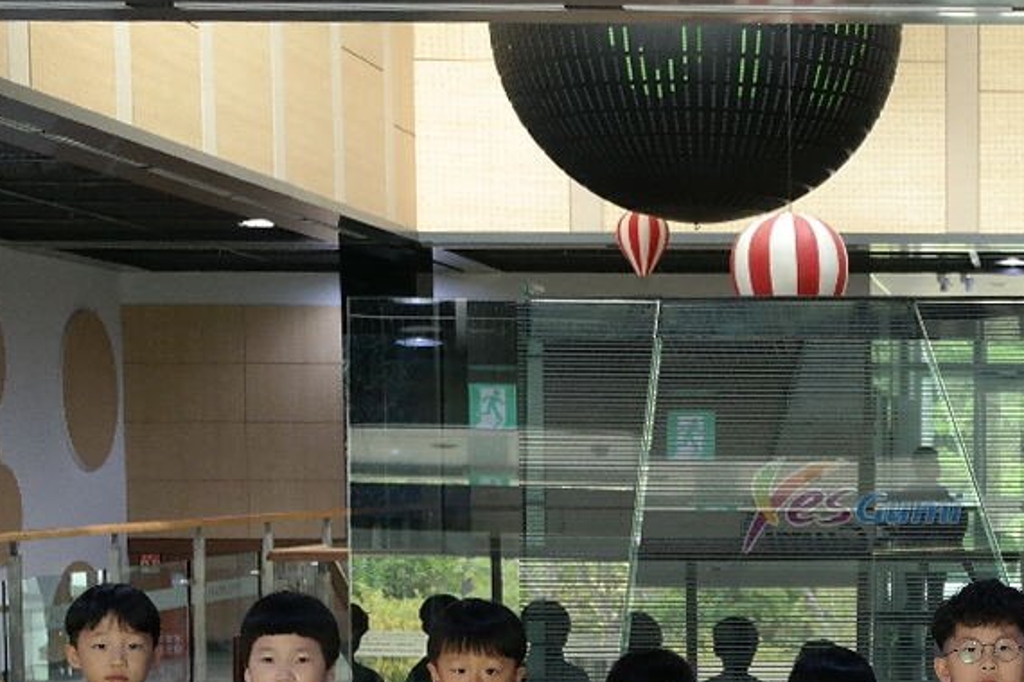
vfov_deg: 14.7
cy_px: 709
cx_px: 1080
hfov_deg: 21.4
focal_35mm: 91
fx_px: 2588
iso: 400
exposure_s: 1/40
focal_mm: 20
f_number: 3.5
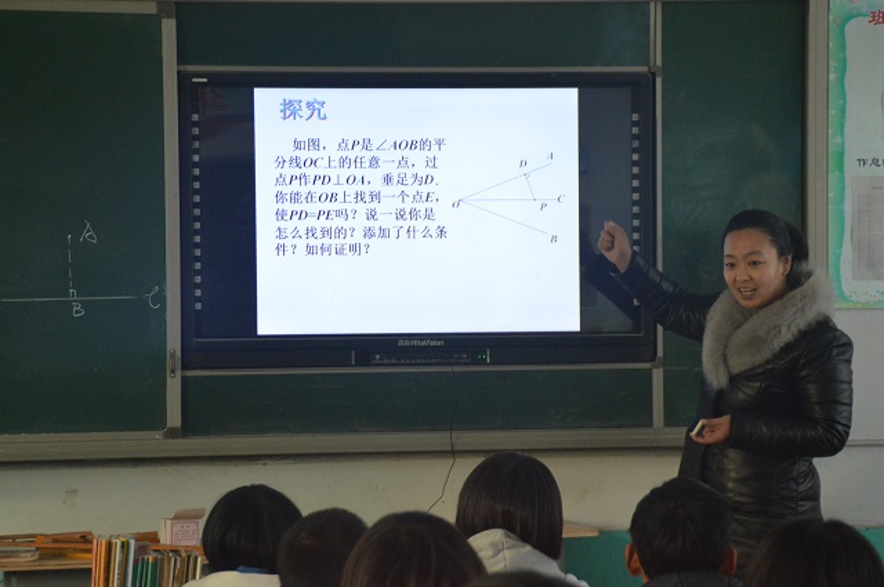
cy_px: 294
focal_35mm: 120
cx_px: 442
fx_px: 2943
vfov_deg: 11.4
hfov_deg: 17.1
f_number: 5.6
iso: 1600
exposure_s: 1/125
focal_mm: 80
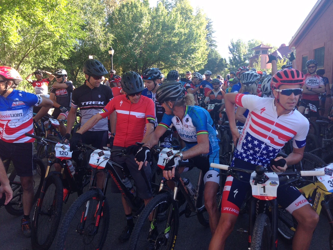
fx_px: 317
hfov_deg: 55.4
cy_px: 125
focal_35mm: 33
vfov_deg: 42.9
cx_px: 166
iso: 50
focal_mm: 4.12
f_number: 2.4
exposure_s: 1/190
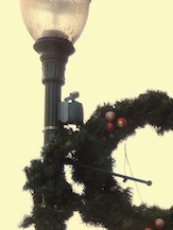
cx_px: 262
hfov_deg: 11.5
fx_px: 819
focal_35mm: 123
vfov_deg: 15.3
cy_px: 300
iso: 80
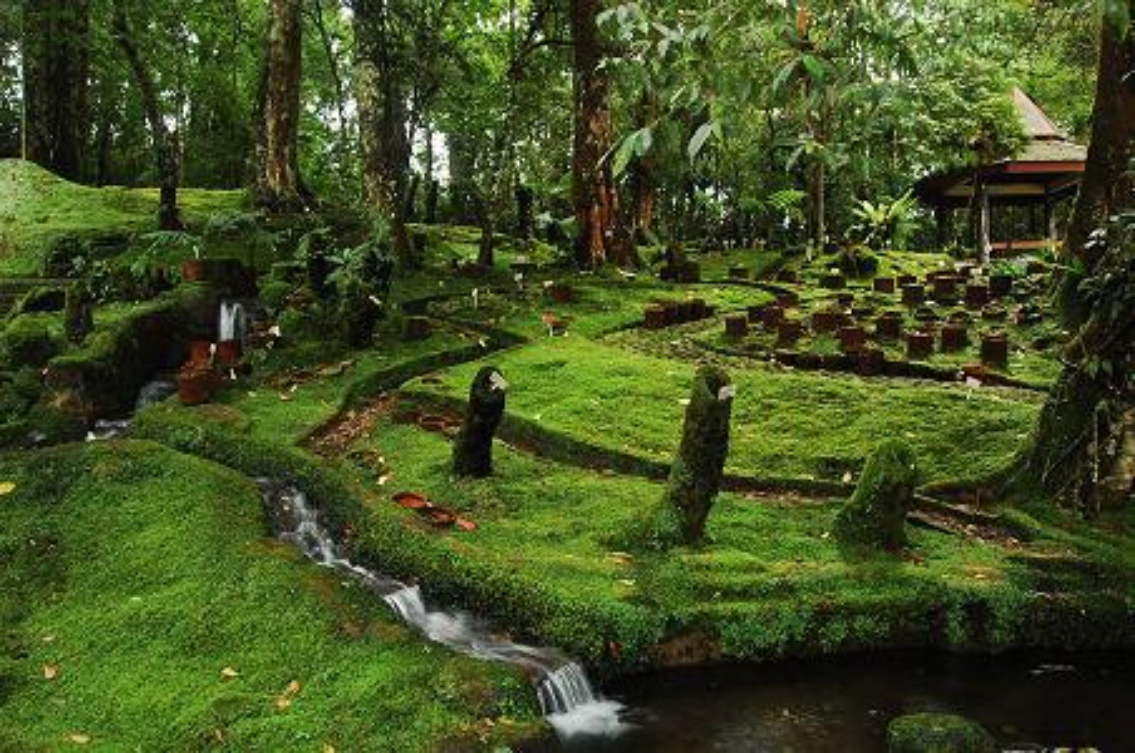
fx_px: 850
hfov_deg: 67.5
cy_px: 376
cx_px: 568
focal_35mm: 27
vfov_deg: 47.8
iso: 400
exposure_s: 1/4
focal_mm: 18
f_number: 11
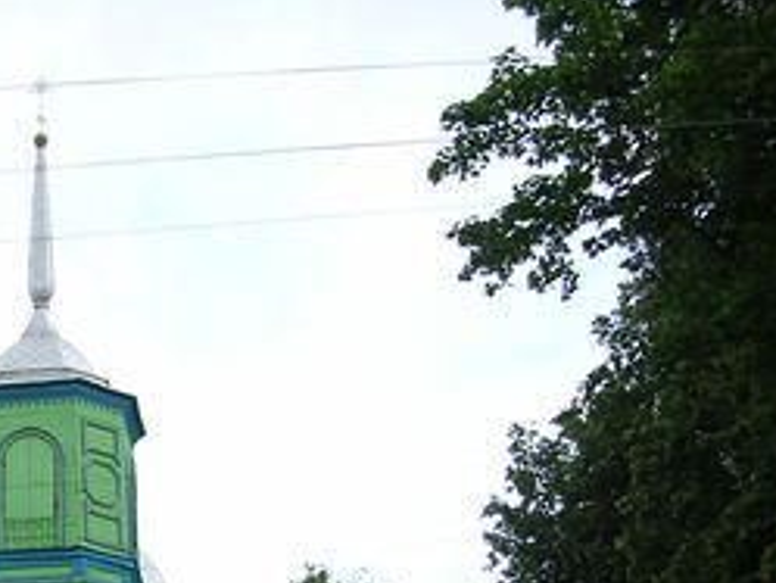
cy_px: 606
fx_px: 1794
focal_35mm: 80
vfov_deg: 17.9
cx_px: -17
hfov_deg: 23.3
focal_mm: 5.8
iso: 100
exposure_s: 1/459
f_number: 2.8
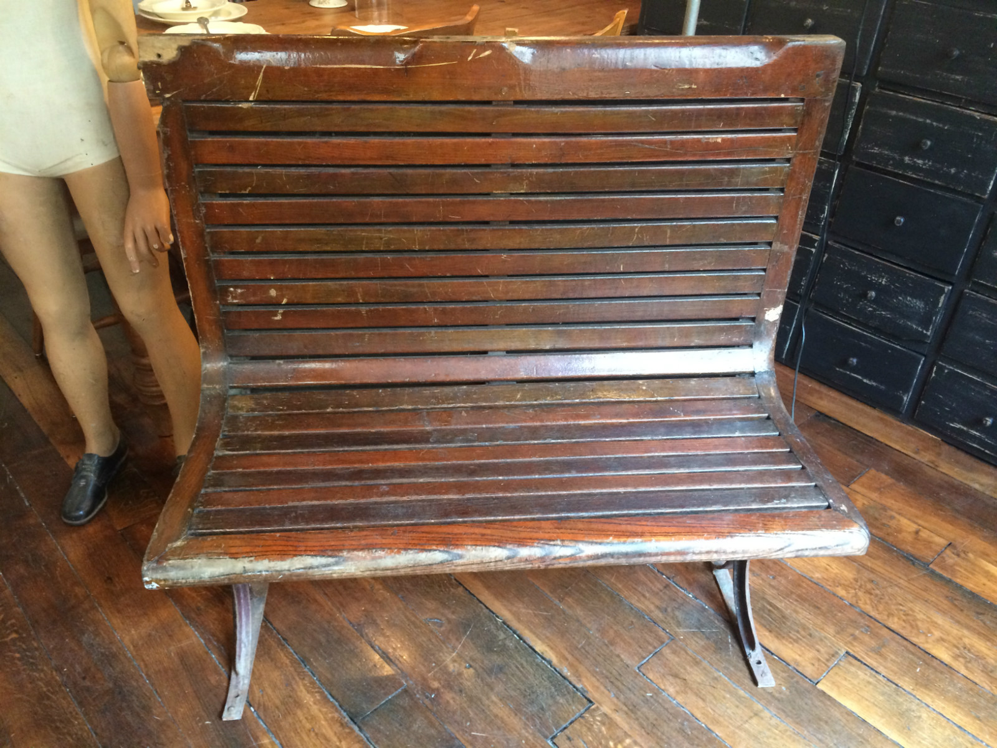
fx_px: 835
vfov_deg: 48.2
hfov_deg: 61.7
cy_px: 374
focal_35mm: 29
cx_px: 498
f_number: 2.2
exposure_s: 1/33
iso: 320
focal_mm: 4.15
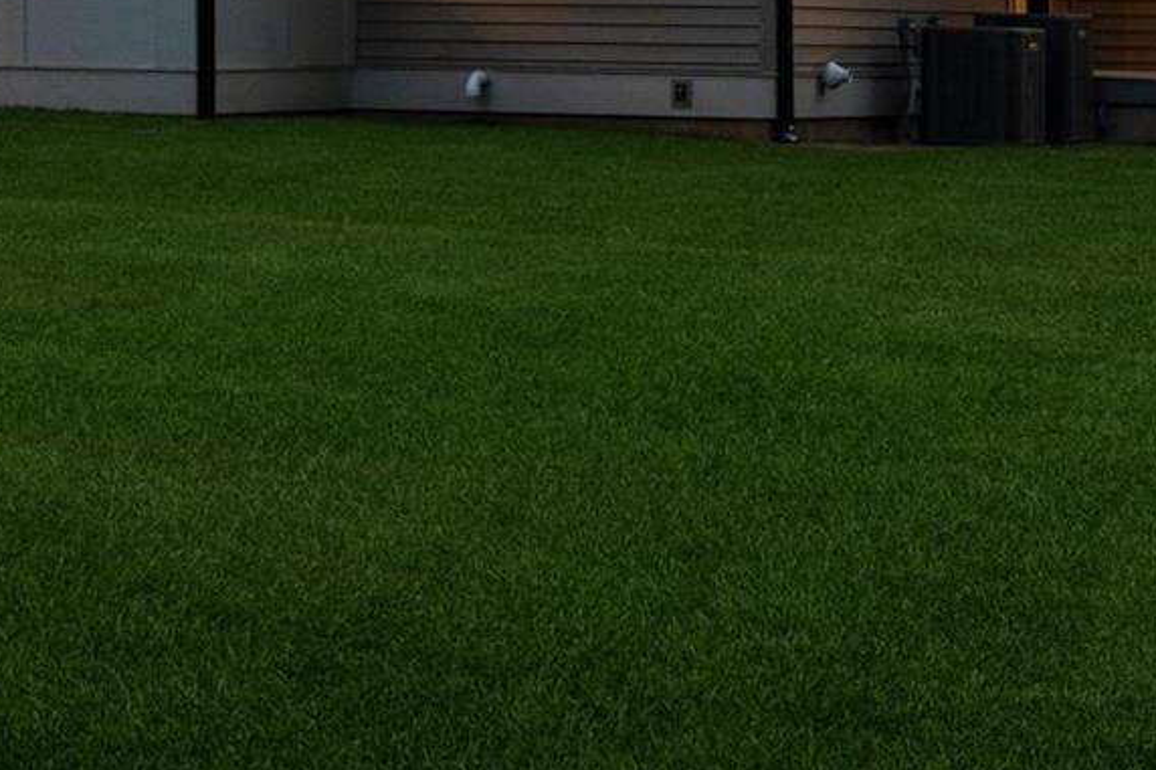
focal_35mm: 109
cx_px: 164
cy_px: -214
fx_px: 3499
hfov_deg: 18.5
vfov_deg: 12.2
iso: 400
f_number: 6.3
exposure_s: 1/25
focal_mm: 26
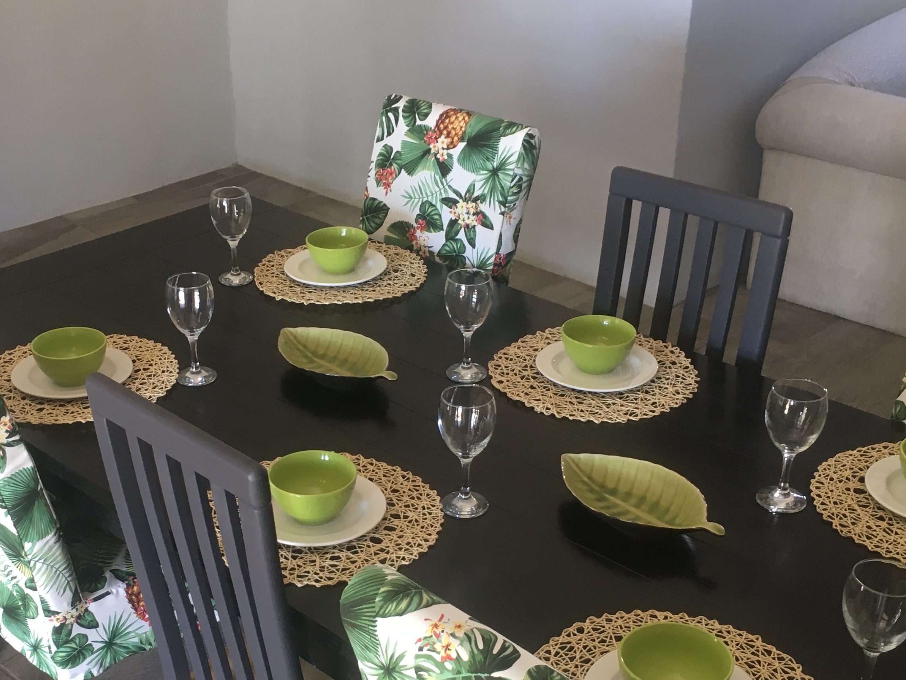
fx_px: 1335
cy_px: 469
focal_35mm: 51
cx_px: 362
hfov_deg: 37.3
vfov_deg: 28.3
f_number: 2.2
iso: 80
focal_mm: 4.15
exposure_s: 1/33
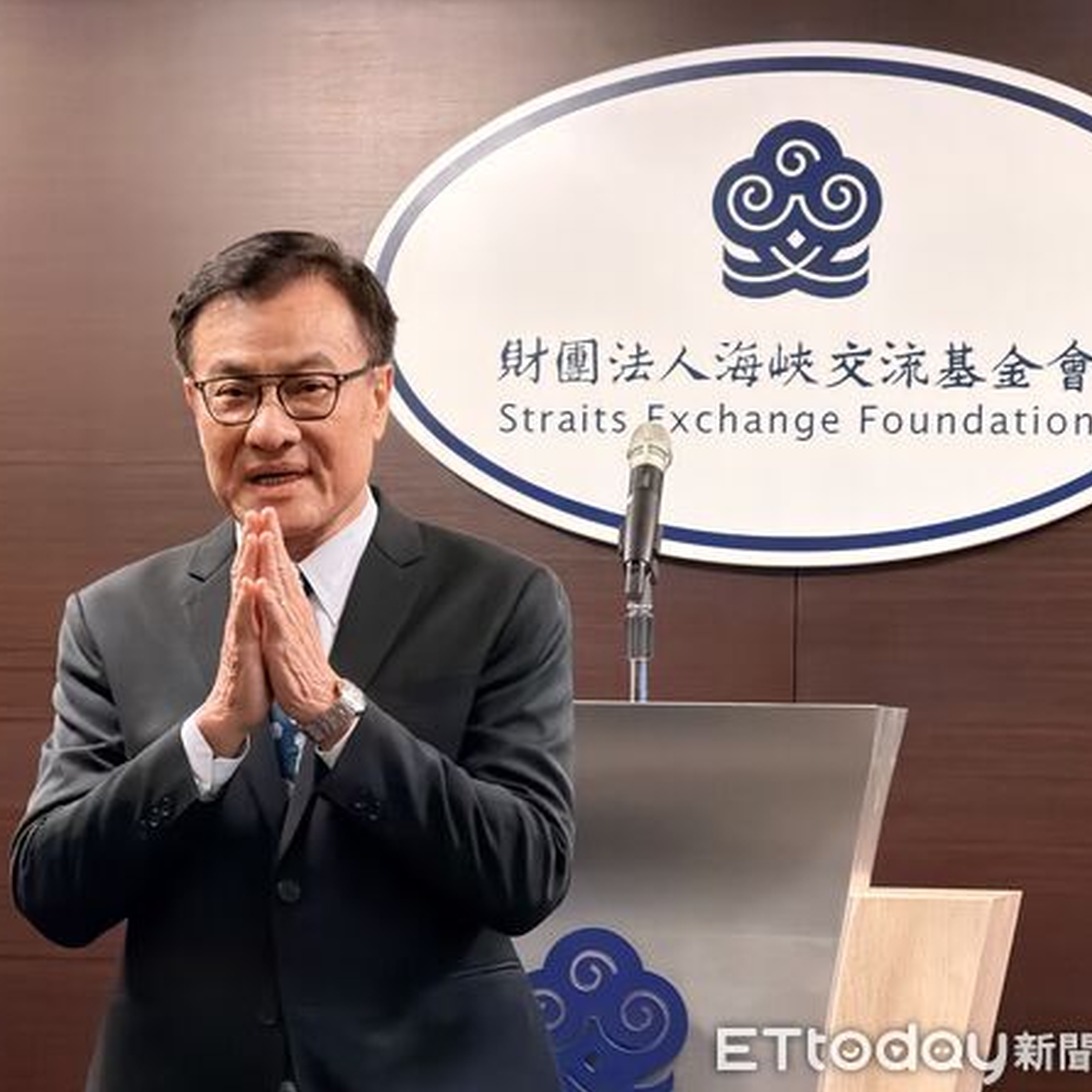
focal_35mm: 119
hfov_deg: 14.6
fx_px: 4247
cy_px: 548
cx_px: 428
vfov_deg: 14.7
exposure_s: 1/120
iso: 640
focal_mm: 16.89
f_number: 2.8
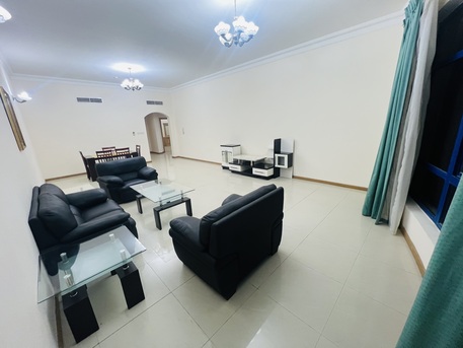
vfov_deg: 89.9
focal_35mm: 13
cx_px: 232
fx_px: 174
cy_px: 174
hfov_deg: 106.2
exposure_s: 1/50
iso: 200
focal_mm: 1.57
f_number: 1.8
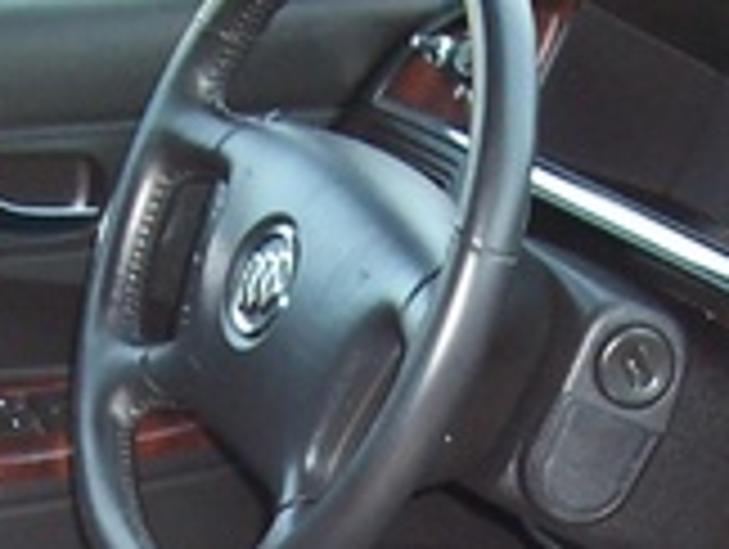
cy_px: 963
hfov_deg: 13.5
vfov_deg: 9.7
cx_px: 441
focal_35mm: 146
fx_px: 3079
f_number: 2.8
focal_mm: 5.6
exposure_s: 1/90
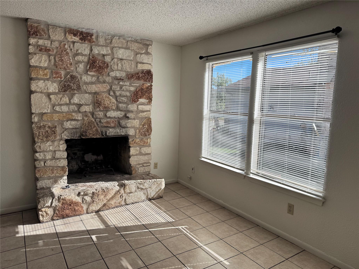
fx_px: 249
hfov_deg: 71.6
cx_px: 180
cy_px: 134
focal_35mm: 24
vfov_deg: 56.8
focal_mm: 6.76
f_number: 1.78
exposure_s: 1/2174
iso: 80
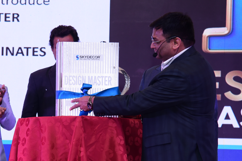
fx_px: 827
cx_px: 65
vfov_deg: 11.2
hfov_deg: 16.6
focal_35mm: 123
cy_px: 98
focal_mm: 65
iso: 1600
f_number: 4
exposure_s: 1/125
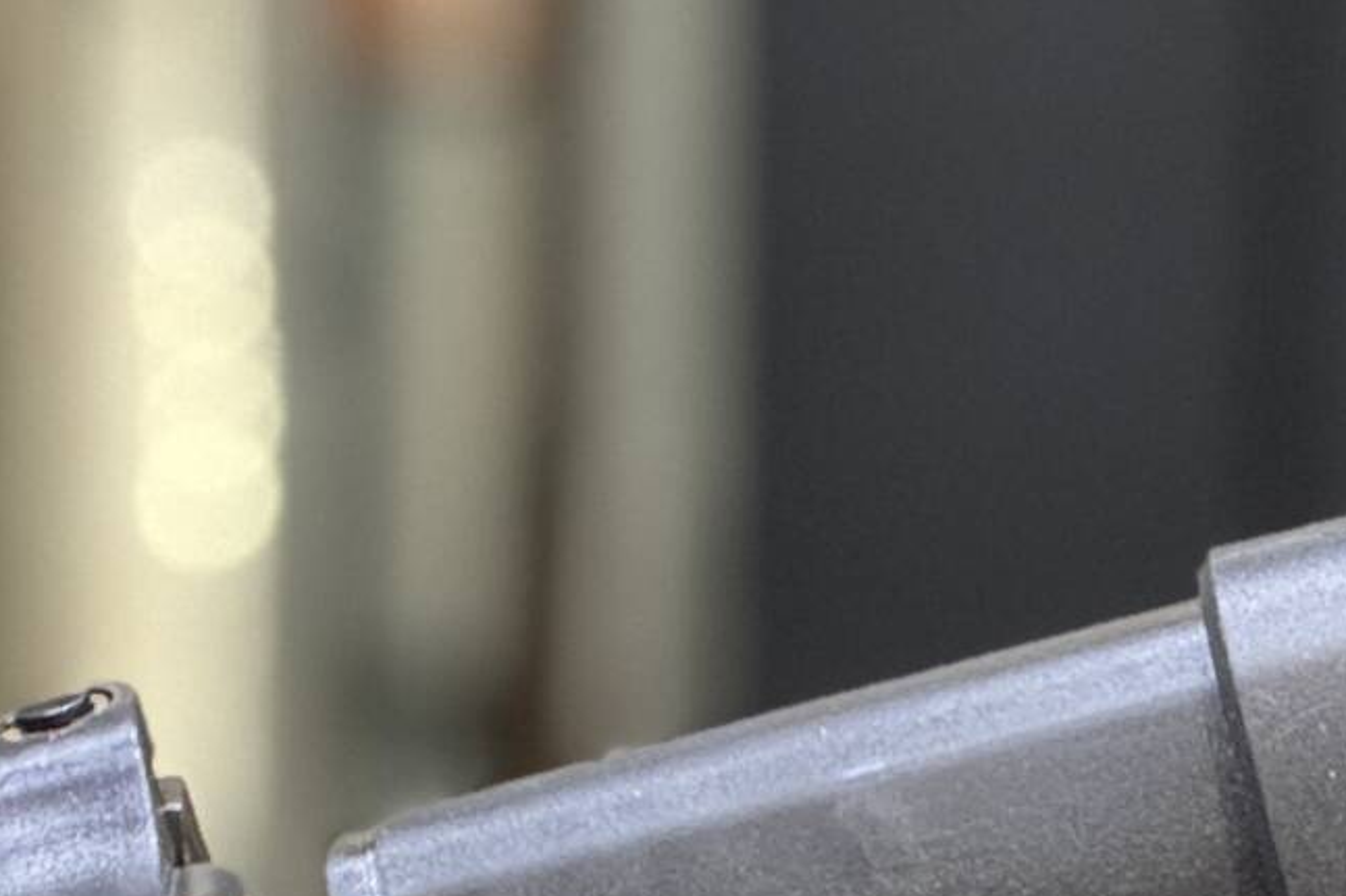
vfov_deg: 4.3
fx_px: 11849
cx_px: 1392
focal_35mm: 317
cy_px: 892
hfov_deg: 6.5
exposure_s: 1/33
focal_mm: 9
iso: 640
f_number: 2.8
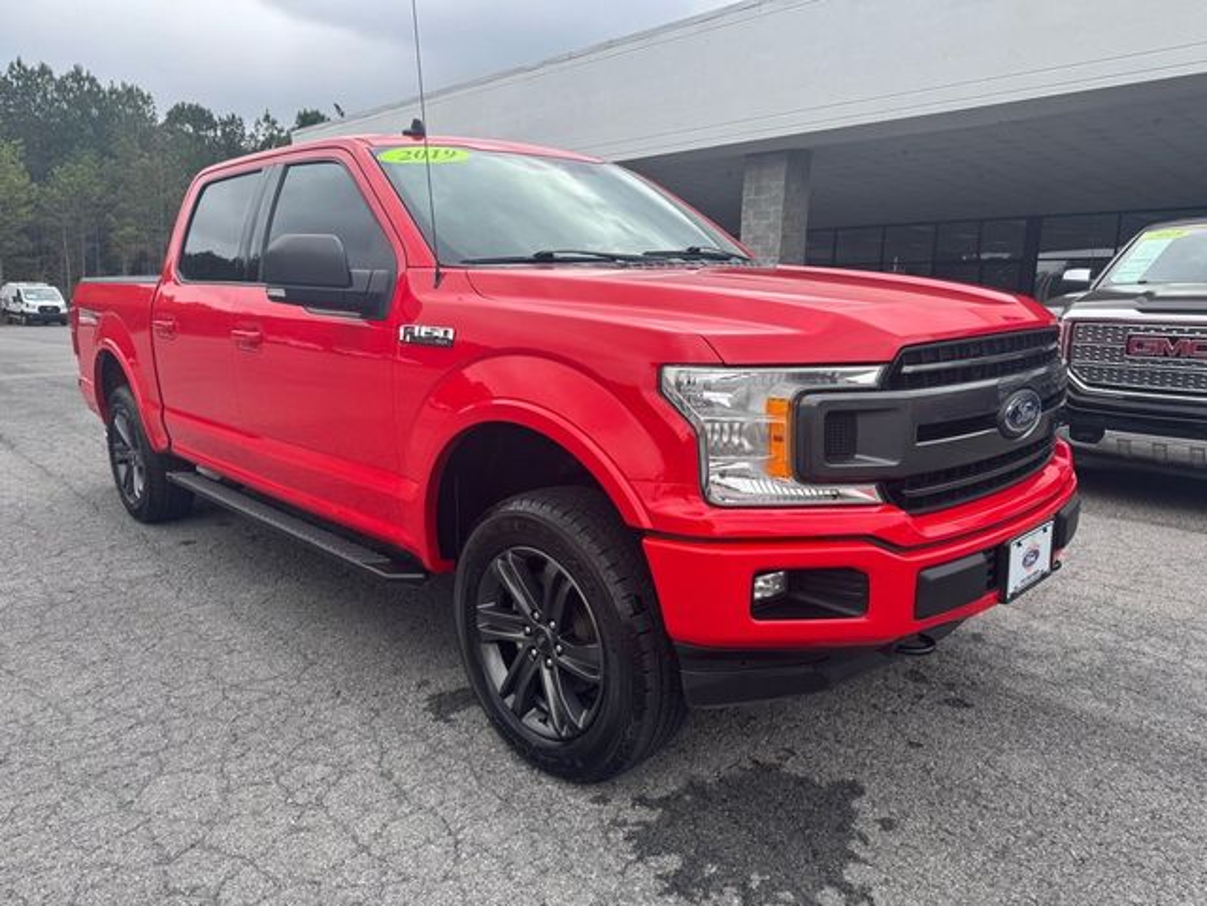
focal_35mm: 24
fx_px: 837
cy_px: 453
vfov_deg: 56.8
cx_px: 604
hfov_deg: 71.6
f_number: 1.78
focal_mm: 6.76
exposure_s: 1/1010
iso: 80
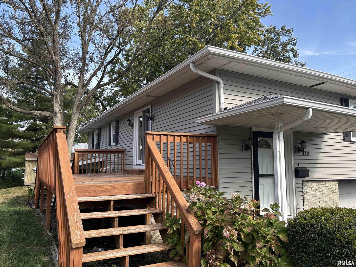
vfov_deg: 53.1
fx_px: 267
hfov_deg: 67.3
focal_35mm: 26
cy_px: 134
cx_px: 178
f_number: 1.6
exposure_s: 1/951
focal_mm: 5.96
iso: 50
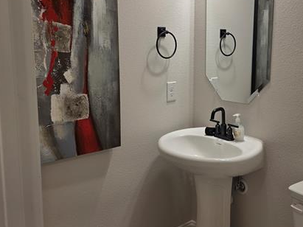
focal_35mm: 43
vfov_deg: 33.5
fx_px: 376
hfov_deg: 43.1
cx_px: 208
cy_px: 96
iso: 50
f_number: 1.7
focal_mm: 6.25
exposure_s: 1/120
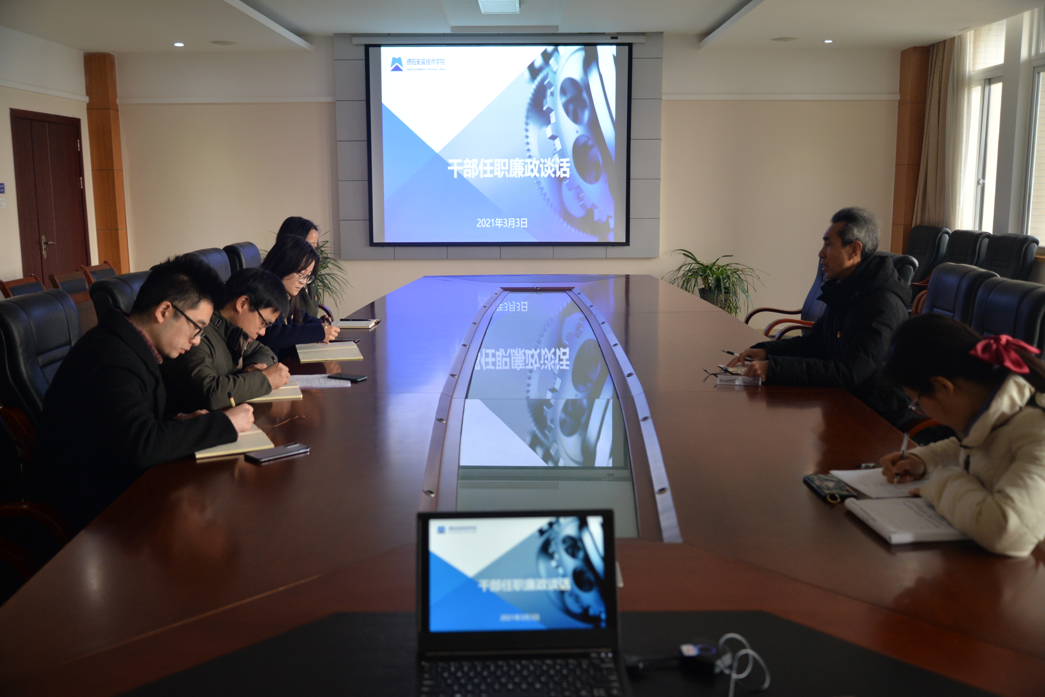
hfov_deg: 58.7
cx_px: 522
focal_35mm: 32
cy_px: 348
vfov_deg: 41.1
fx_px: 929
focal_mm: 32
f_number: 4
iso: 800
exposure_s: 1/100
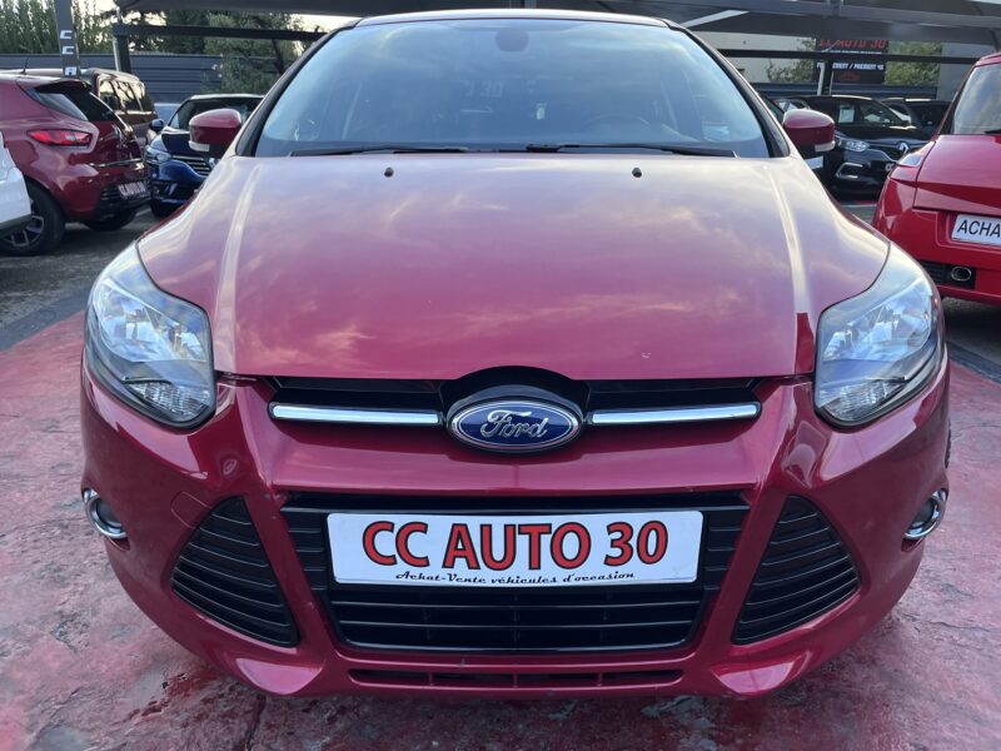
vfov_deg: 53.1
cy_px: 376
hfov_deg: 67.3
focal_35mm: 26
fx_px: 752
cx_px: 500
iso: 125
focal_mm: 5.1
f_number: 1.6
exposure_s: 1/121
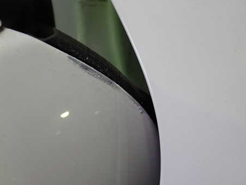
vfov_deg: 35.9
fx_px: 284
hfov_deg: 46.3
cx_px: 89
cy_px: 108
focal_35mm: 40
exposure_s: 1/60
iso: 160
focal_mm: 5.4
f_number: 2.3
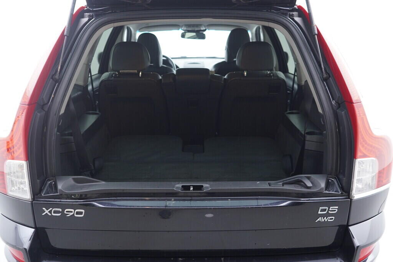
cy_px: 131
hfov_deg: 53.1
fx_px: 393
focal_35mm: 36
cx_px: 196
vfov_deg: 36.9
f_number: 2.8
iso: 320
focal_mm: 24
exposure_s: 1/40
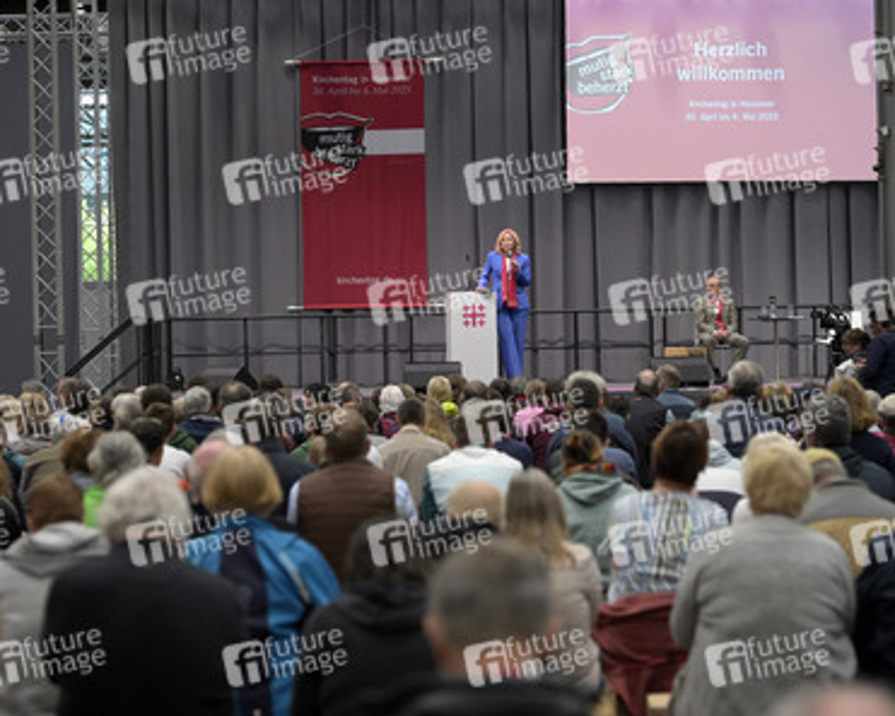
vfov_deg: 13.5
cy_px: 357
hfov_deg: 16.9
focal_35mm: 114
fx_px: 3020
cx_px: 462
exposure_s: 1/1000
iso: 3200
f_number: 4
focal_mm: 100
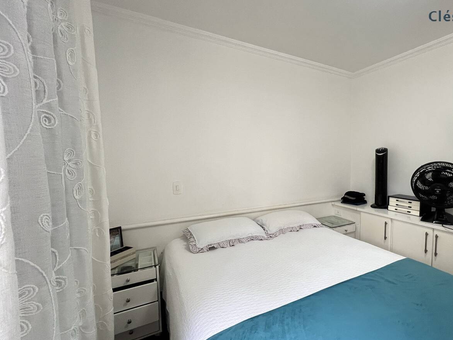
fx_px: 209
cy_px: 175
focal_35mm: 16
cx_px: 278
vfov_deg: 78.1
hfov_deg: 92.9
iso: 250
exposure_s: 1/66
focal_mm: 1.57
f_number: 1.8
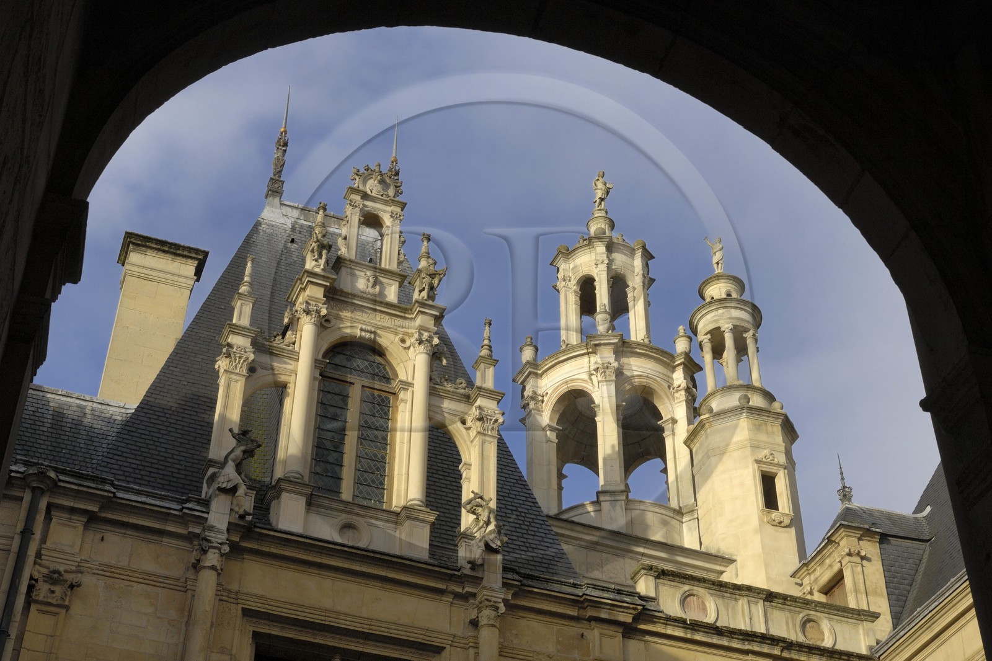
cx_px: 496
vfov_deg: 28.1
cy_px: 330
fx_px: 1322
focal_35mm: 48
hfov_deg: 41.1
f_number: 11
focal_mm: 32
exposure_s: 1/160
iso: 100
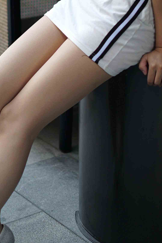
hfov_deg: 10.4
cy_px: 11
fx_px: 890
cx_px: 30
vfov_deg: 15.3
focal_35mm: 132
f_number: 1.8
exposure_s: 1/800
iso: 250
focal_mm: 50
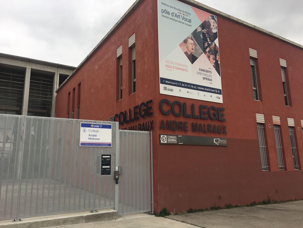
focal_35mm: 29
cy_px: 114
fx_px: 254
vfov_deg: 48.2
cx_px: 152
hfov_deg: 61.7
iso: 25
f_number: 2.2
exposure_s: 1/157
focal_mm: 4.15
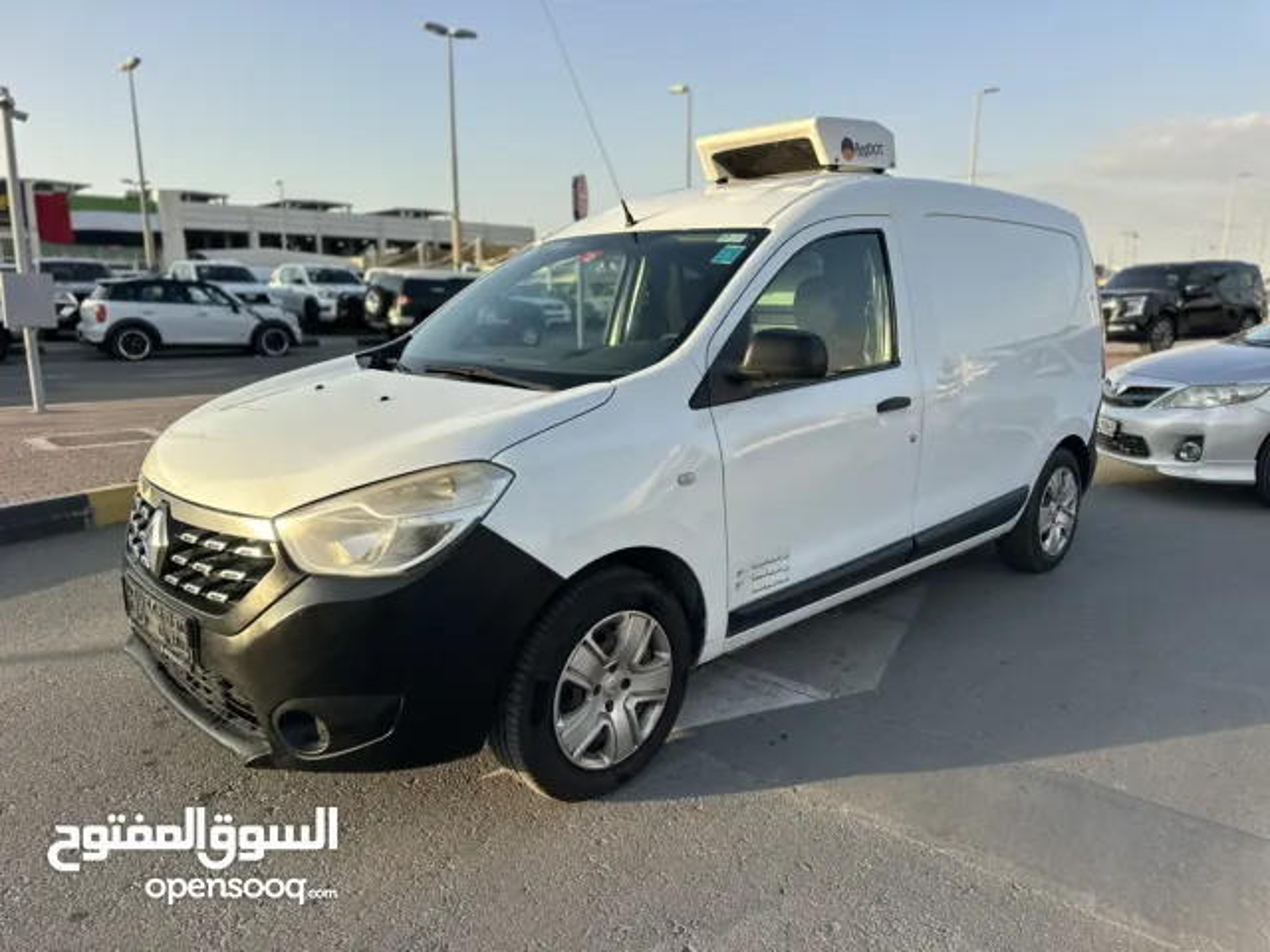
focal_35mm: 24
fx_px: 881
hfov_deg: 71.6
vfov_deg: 56.8
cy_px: 476
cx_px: 635
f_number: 1.78
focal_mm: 6.86
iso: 80
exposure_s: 1/1779
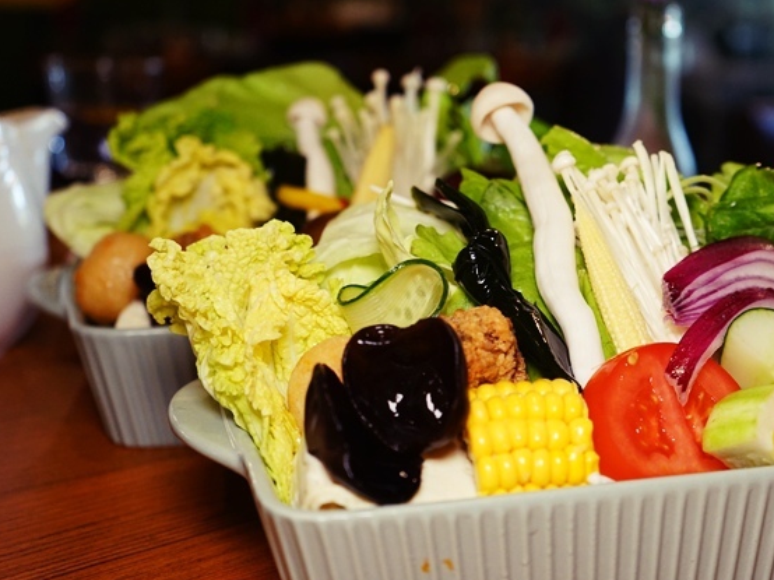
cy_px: 280
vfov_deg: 29.1
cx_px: 555
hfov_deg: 37.5
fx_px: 1117
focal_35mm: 50
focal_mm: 36
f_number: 4
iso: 1000
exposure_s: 1/60
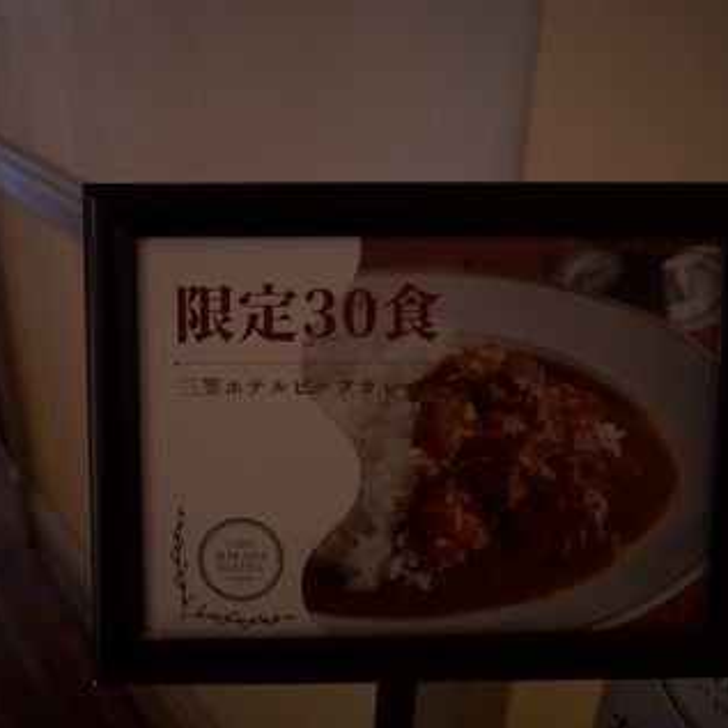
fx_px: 857
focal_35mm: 36
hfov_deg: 45.7
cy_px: 365
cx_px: 280
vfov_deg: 46.0
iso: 320
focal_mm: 18.3
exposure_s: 1/30
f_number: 2.8
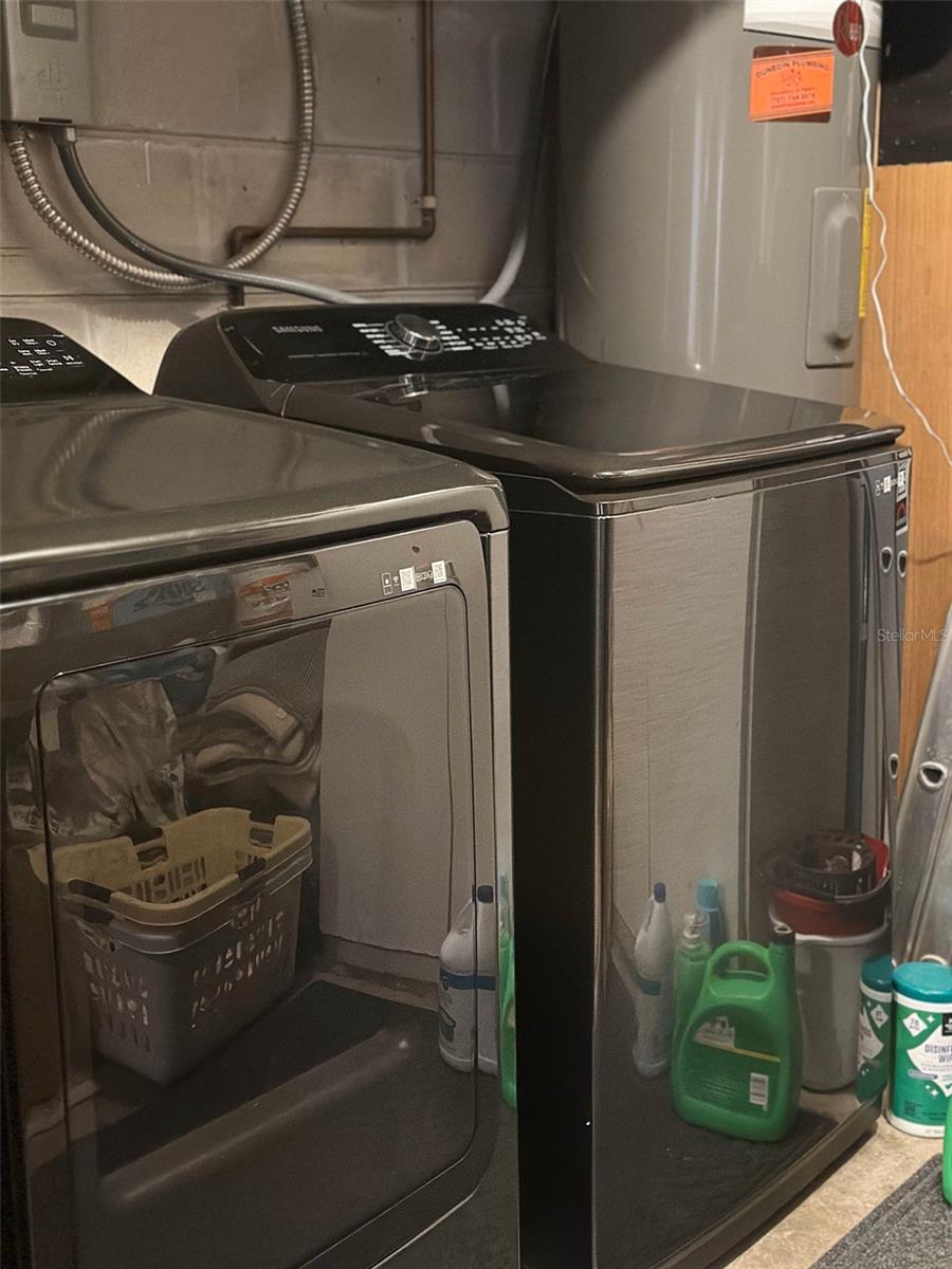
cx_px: 476
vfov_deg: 39.7
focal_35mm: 48
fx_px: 1760
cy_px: 634
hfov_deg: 30.3
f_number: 1.78
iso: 1000
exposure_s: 1/24
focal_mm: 6.86
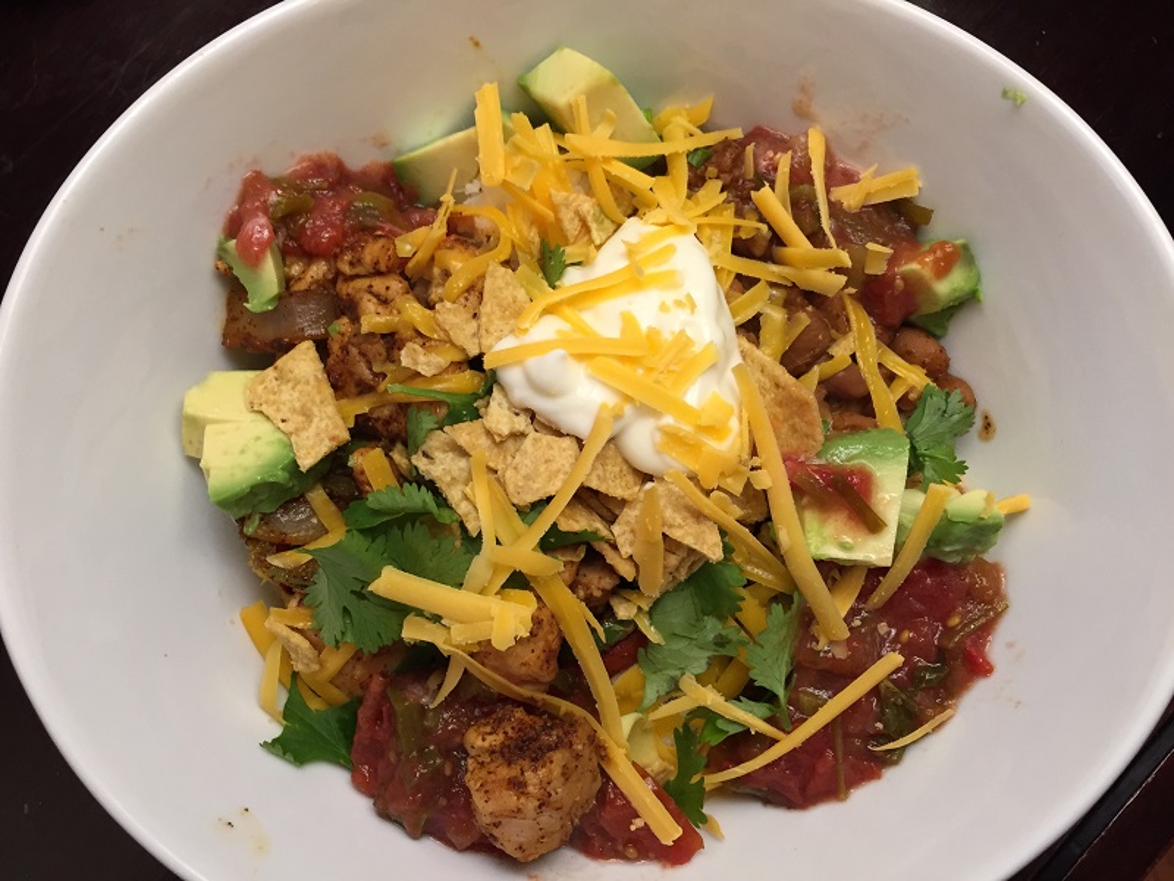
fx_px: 984
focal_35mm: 29
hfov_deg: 61.7
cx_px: 587
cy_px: 440
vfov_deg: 48.2
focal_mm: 4.15
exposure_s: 1/30
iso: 100
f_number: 2.2
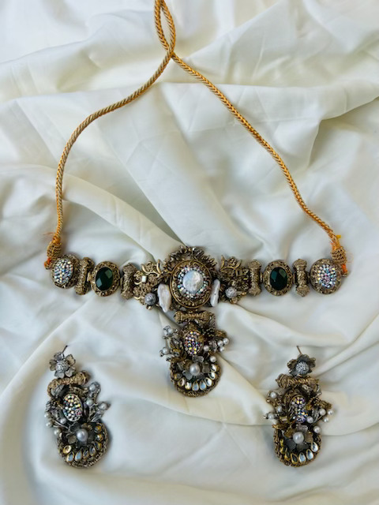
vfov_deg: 67.3
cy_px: 252
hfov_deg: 53.1
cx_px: 190
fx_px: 380
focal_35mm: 26
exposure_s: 1/2208
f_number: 1.5
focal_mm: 5.7
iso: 50
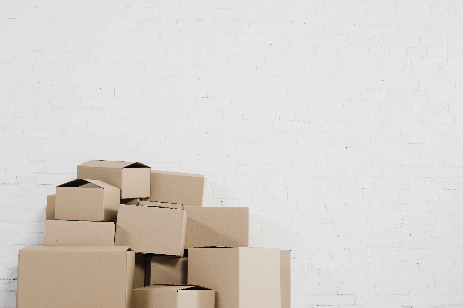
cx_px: 268
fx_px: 784
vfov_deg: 22.2
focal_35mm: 61
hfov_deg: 32.8
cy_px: 185
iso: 100
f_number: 4
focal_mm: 50
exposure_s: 1/160
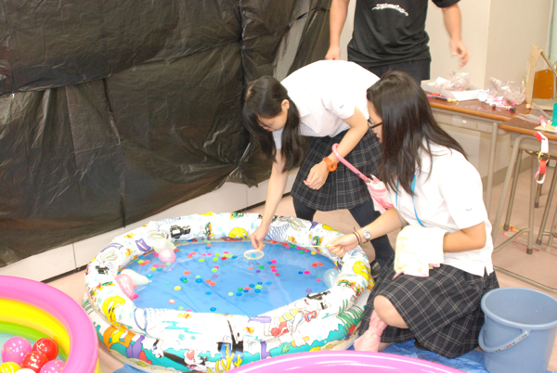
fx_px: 651
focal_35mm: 42
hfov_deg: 46.3
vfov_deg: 32.0
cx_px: 278
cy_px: 186
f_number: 3.5
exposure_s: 1/80
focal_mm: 28
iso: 1600
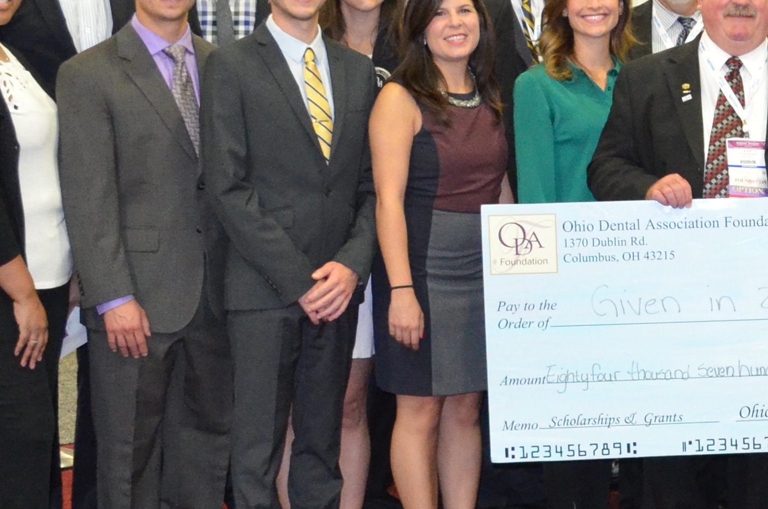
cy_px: 252
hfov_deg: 20.1
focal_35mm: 94
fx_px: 2002
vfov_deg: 14.5
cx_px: 961
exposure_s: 1/60
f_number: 3.5
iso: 2500
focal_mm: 18
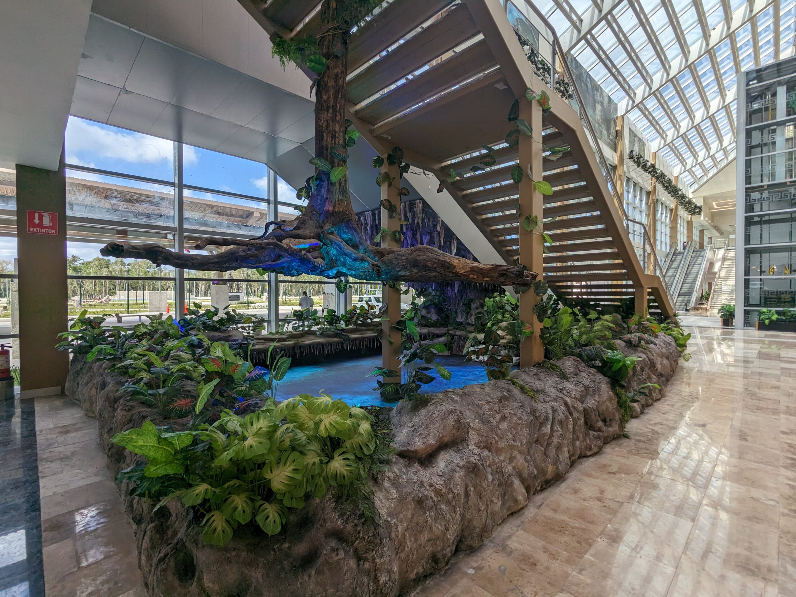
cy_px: 298
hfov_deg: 94.5
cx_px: 398
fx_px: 368
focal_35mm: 16
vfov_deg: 78.1
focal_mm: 2.35
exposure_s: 1/239
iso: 49
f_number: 2.2
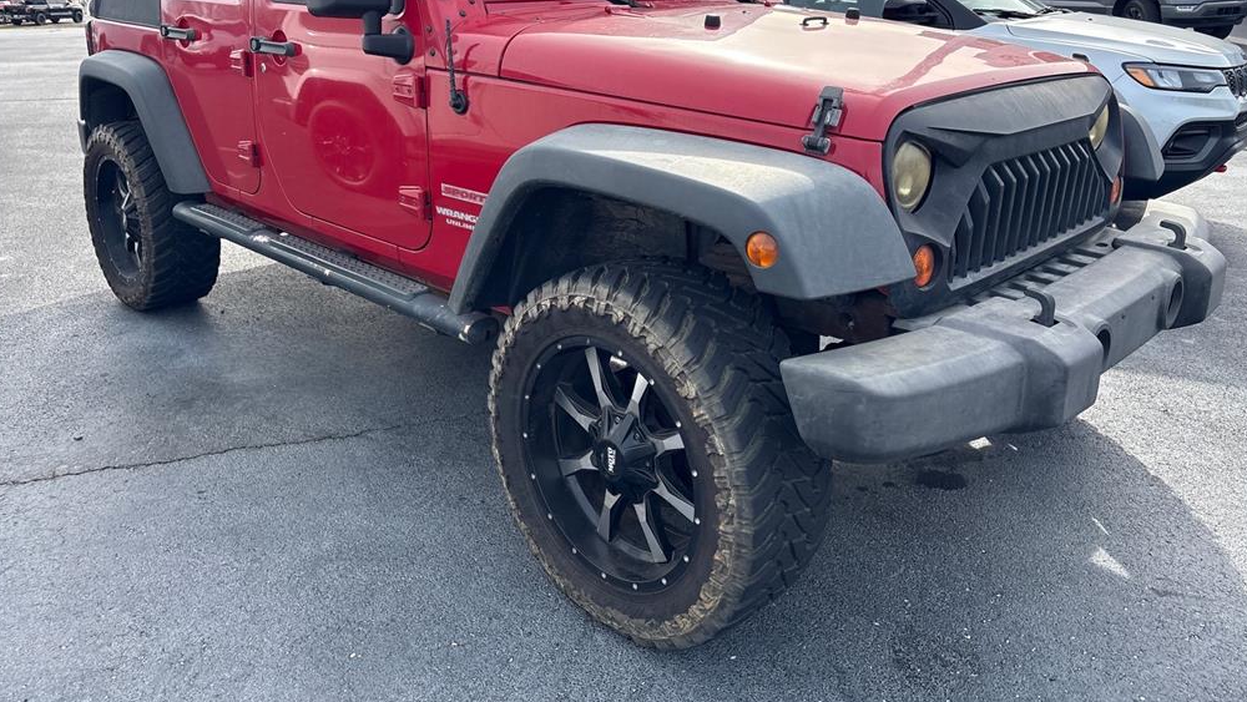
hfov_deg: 66.1
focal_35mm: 29
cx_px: 625
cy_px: 236
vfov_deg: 39.7
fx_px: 959
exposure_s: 1/1287
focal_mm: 5.96
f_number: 1.6
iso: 64
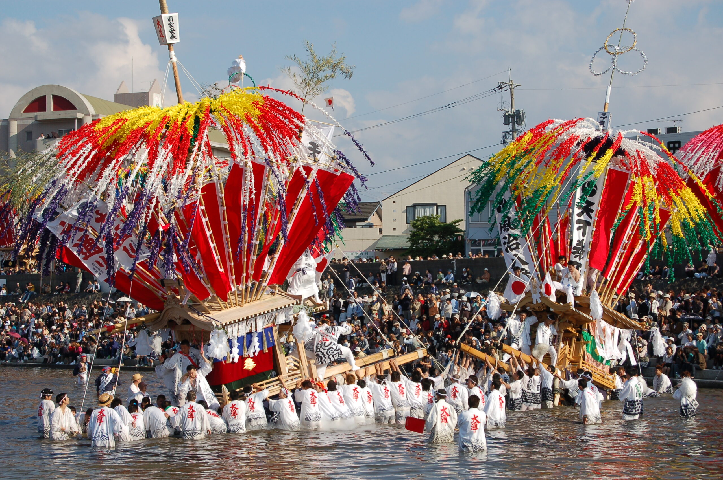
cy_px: 240
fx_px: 1655
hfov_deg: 24.6
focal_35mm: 82
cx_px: 362
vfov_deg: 16.5
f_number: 10
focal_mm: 55
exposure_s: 1/320
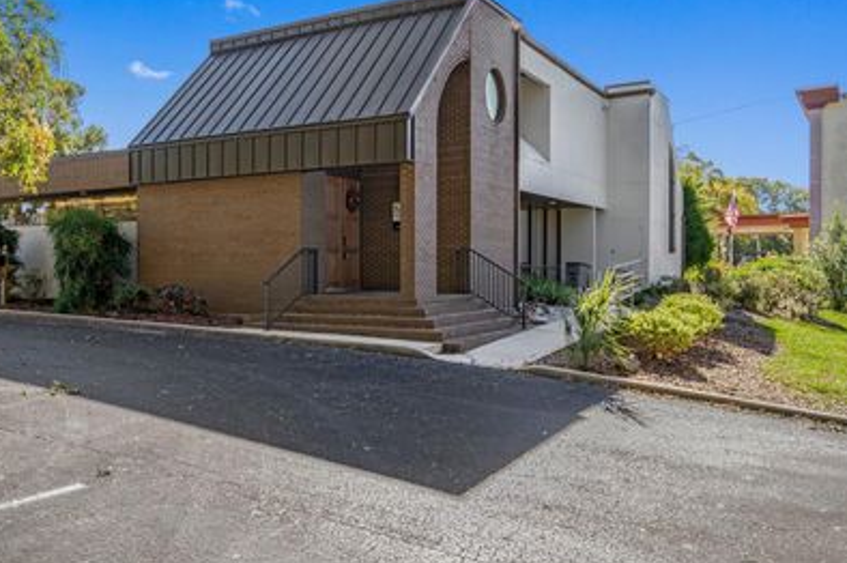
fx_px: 776
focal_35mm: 33
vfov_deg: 39.9
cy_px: 293
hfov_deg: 56.6
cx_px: 316
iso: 320
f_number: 8
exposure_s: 1/25
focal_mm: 26
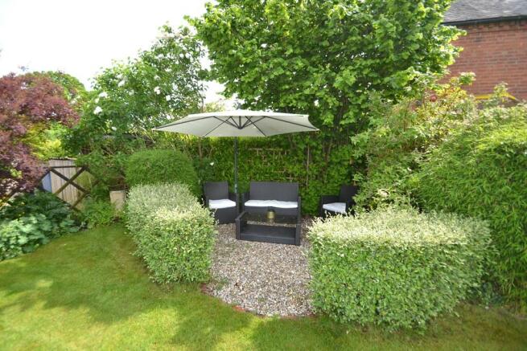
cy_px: 176
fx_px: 220
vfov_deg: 77.4
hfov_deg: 100.4
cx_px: 264
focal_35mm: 15
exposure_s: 1/160
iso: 100
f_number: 4
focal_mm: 10
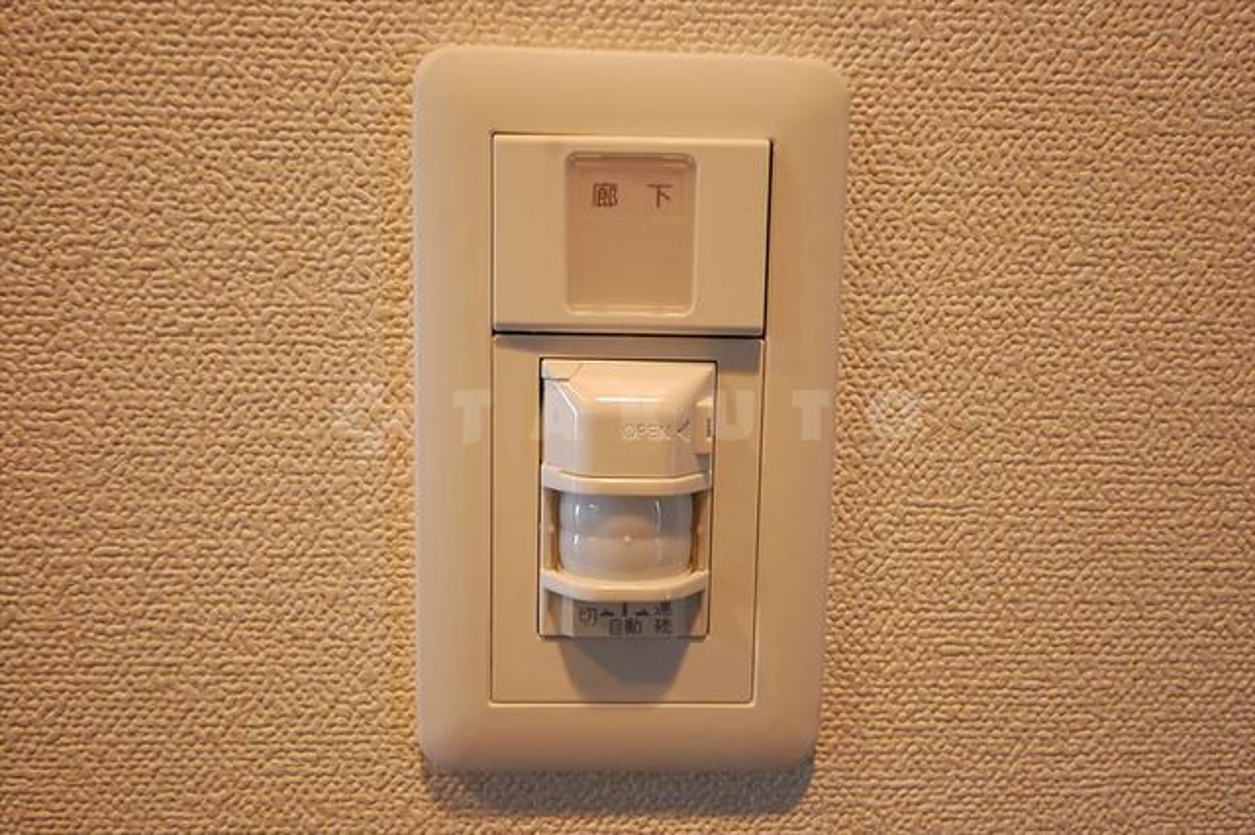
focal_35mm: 24
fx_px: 836
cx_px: 628
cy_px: 418
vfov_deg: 53.1
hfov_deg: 73.8
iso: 800
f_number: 5.6
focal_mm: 16
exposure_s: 1/30
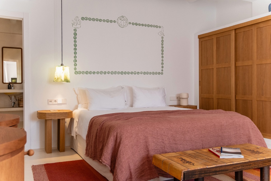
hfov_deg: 61.9
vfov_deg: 43.6
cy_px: 90
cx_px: 136
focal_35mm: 30
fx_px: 226
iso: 640
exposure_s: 1/80
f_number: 2.8
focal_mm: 20
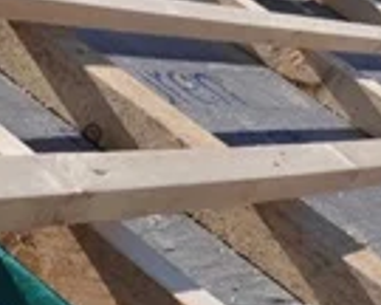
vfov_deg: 11.2
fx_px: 1522
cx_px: 206
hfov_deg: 14.3
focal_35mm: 135
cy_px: -45
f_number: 14
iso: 200
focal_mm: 26
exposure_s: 1/320
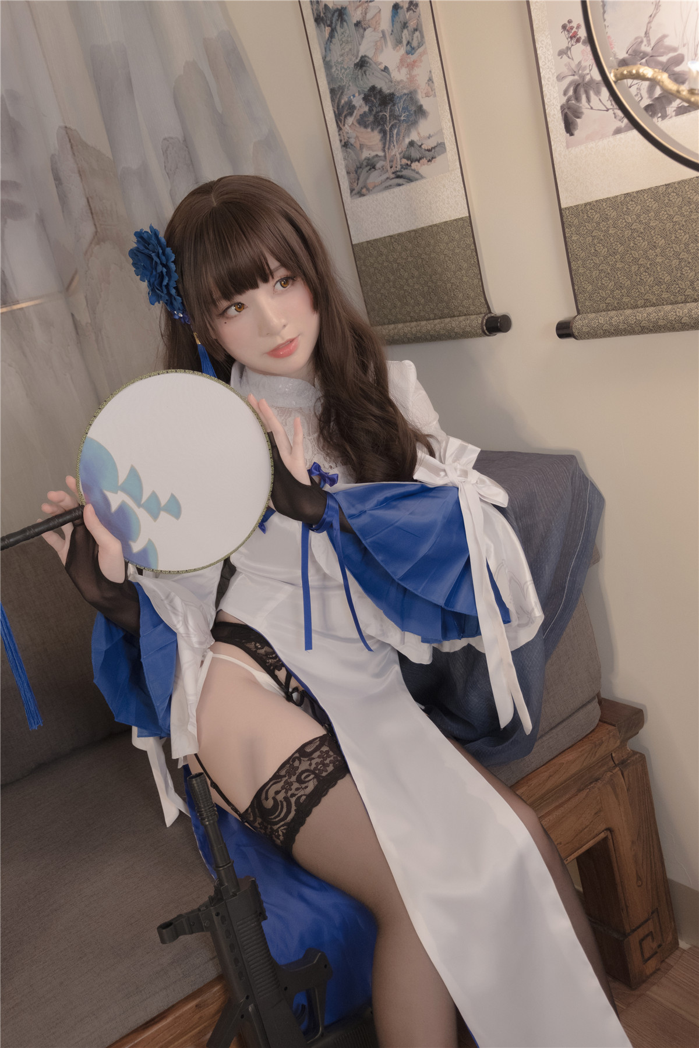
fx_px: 961
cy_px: 524
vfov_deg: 57.2
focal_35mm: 33
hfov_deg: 40.0
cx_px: 350
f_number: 4
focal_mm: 22.2
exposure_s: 1/30
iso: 800
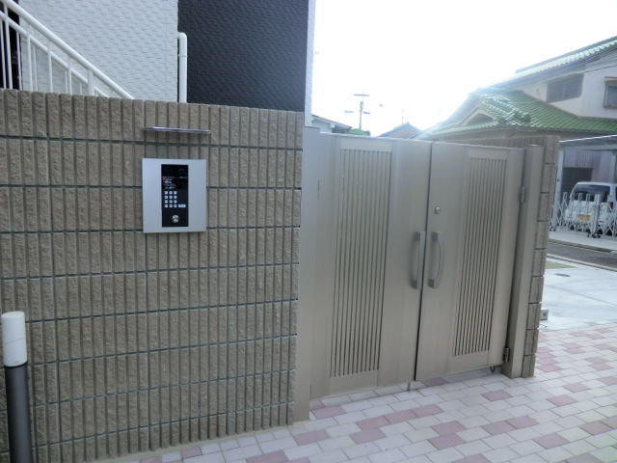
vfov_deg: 56.8
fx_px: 428
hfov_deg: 71.6
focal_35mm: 24
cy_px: 232
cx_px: 308
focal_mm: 4.3
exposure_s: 1/200
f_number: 3.2
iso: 80
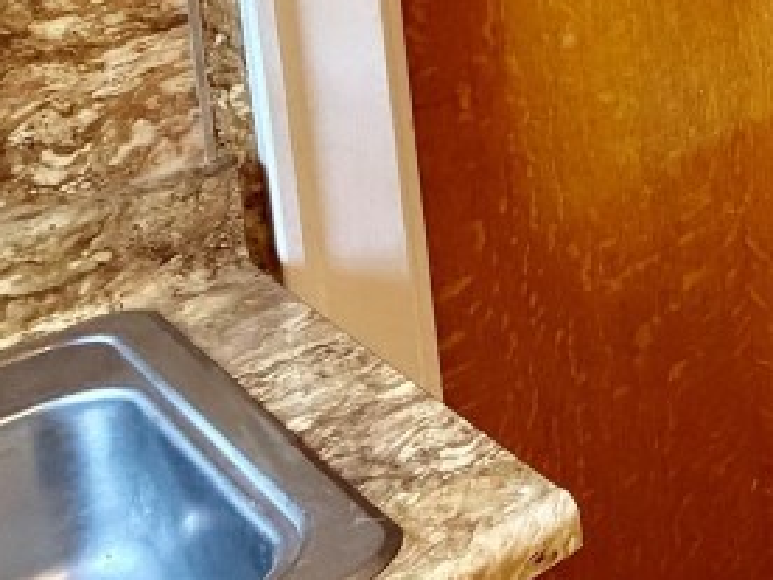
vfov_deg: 24.4
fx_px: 1161
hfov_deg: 25.8
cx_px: 1199
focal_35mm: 52
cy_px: -179
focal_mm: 2.22
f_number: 2.2
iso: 500
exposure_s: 1/60
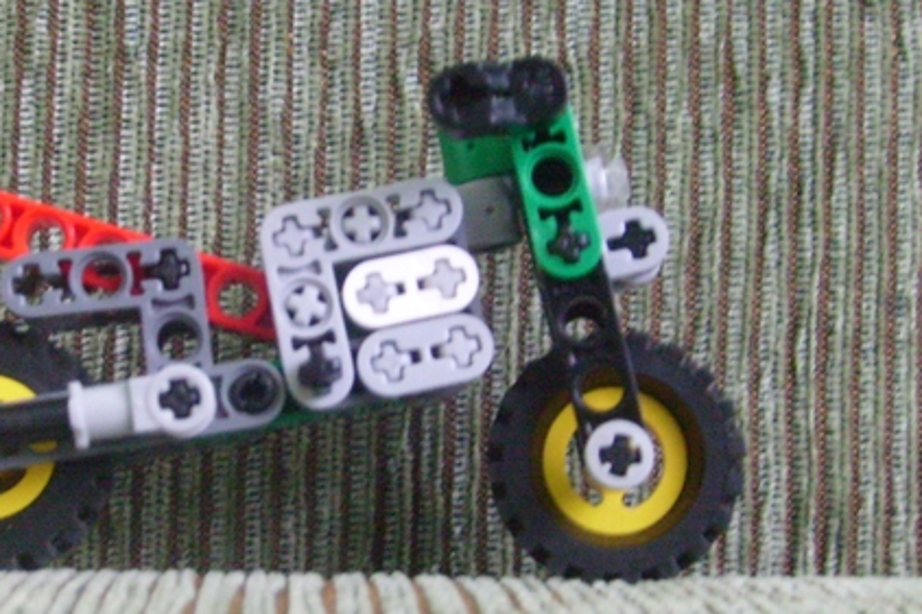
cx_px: 293
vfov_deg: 19.7
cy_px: 319
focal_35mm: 69
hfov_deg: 29.0
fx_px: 1766
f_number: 2.8
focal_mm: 5.8
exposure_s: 1/20
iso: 200
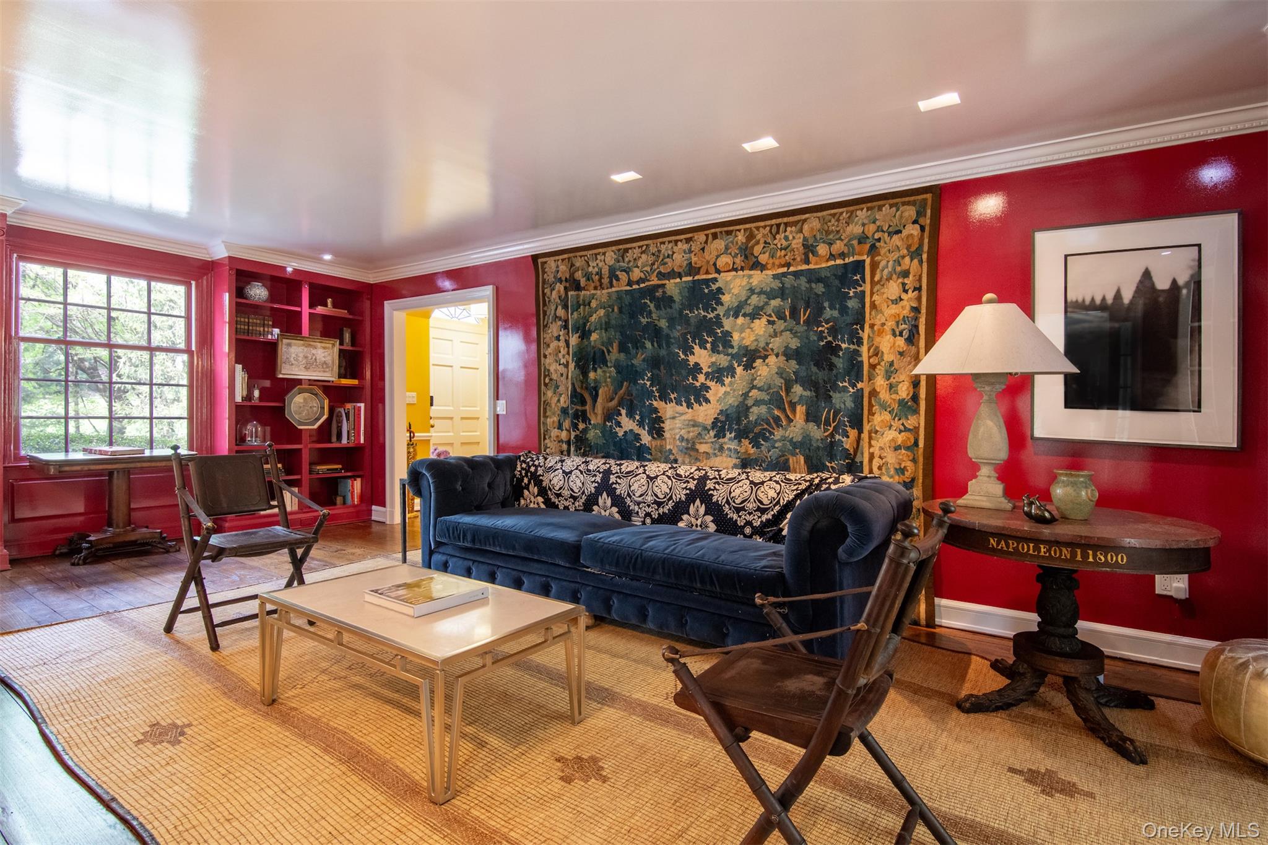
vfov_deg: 72.0
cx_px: 634
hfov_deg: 95.0
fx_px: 581
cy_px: 422
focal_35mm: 16
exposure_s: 1/20
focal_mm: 11
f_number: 8
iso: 800
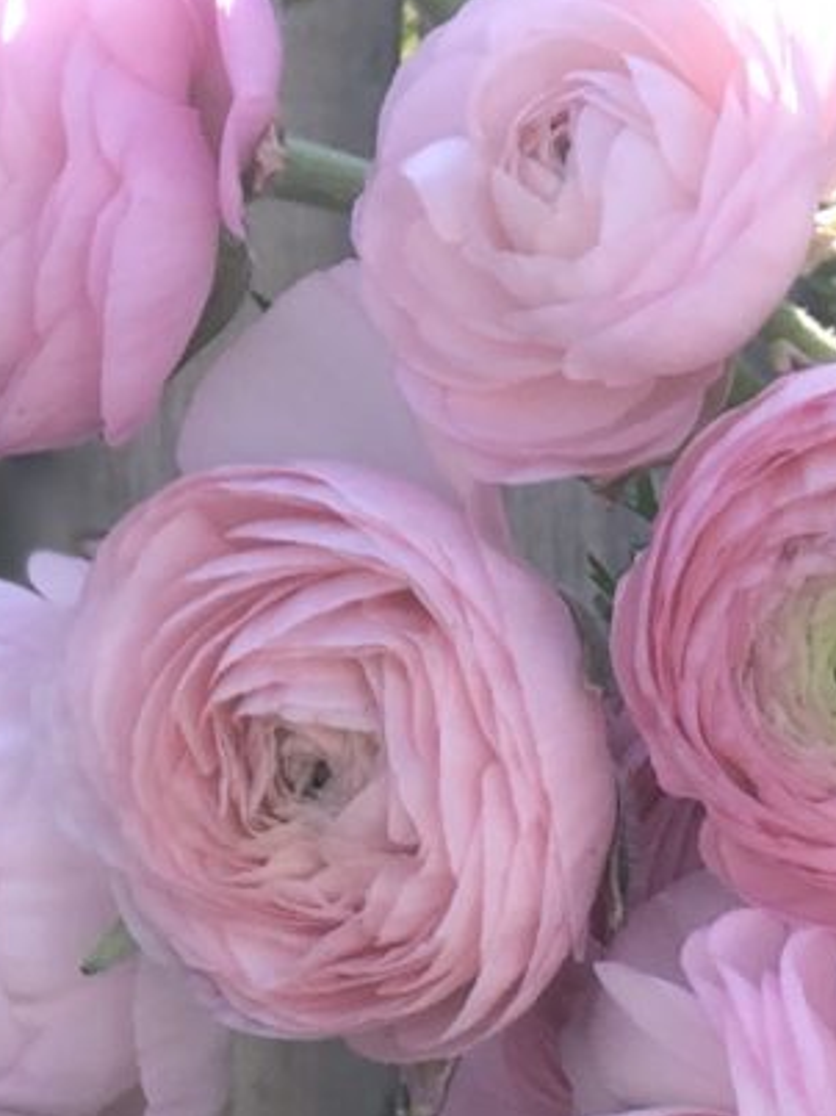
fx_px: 9343
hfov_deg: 5.0
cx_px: 1647
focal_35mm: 290
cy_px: 1576
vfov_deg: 6.8
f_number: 2.8
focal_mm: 6.6
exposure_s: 1/120
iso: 20
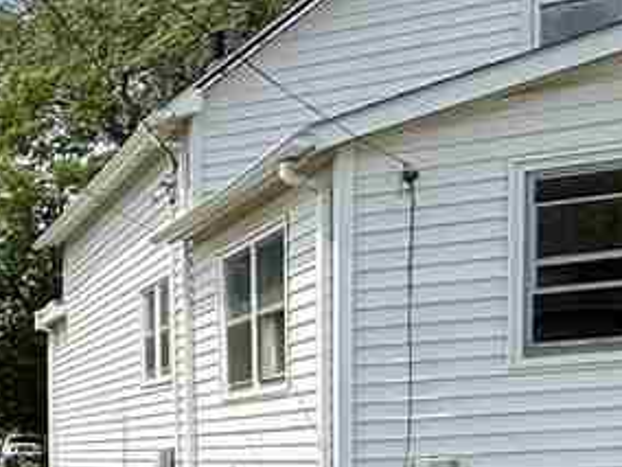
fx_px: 1132
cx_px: -753
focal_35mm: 63
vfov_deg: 21.6
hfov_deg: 16.9
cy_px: 557
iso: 64
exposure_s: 1/1259
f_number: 2.2
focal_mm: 2.22
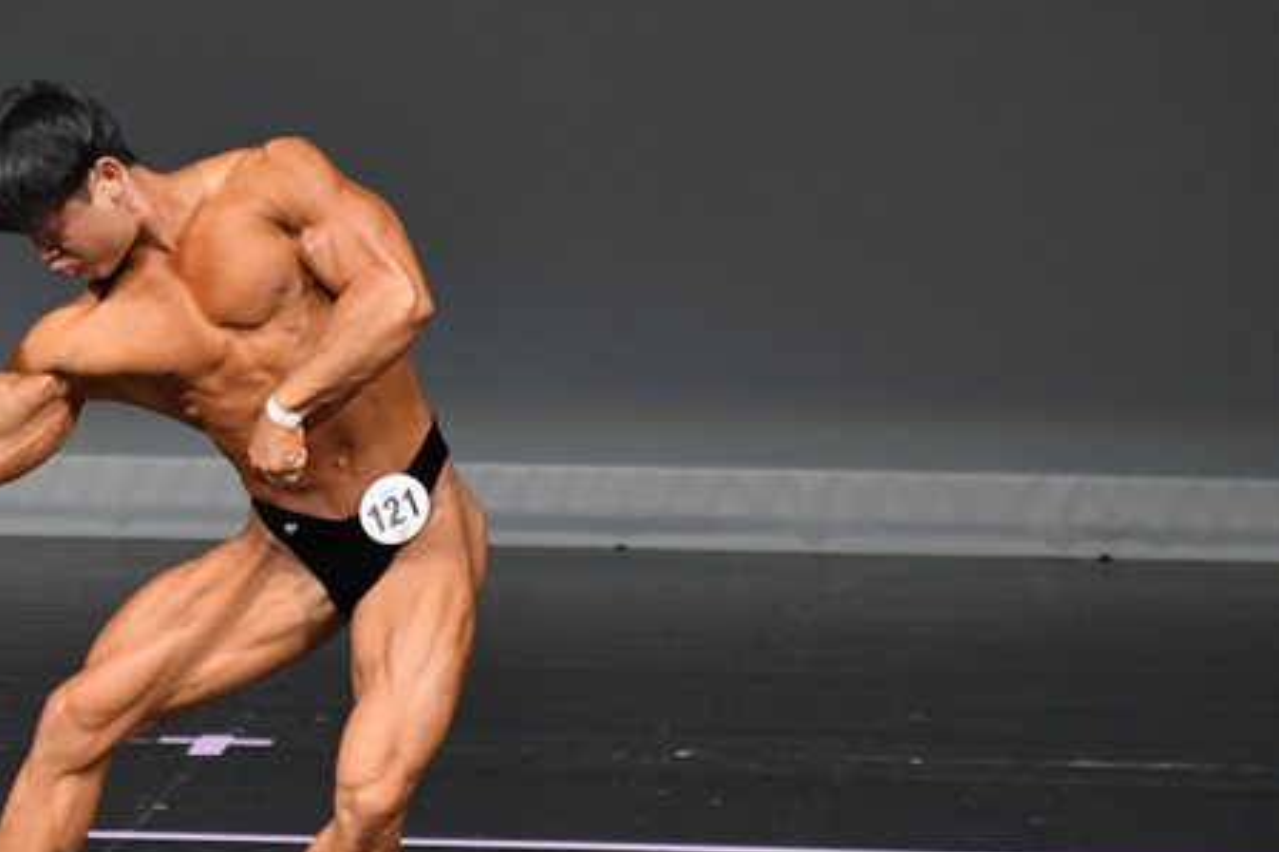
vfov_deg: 2.3
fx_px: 21130
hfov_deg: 3.5
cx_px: 189
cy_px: 427
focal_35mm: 595
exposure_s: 1/400
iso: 4000
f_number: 5.6
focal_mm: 230
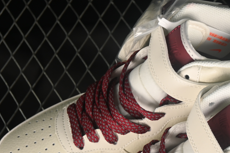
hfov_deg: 12.9
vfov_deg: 8.6
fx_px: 1016
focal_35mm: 159
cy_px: 154
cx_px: 171
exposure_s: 1/80
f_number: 7.1
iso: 160
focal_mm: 50
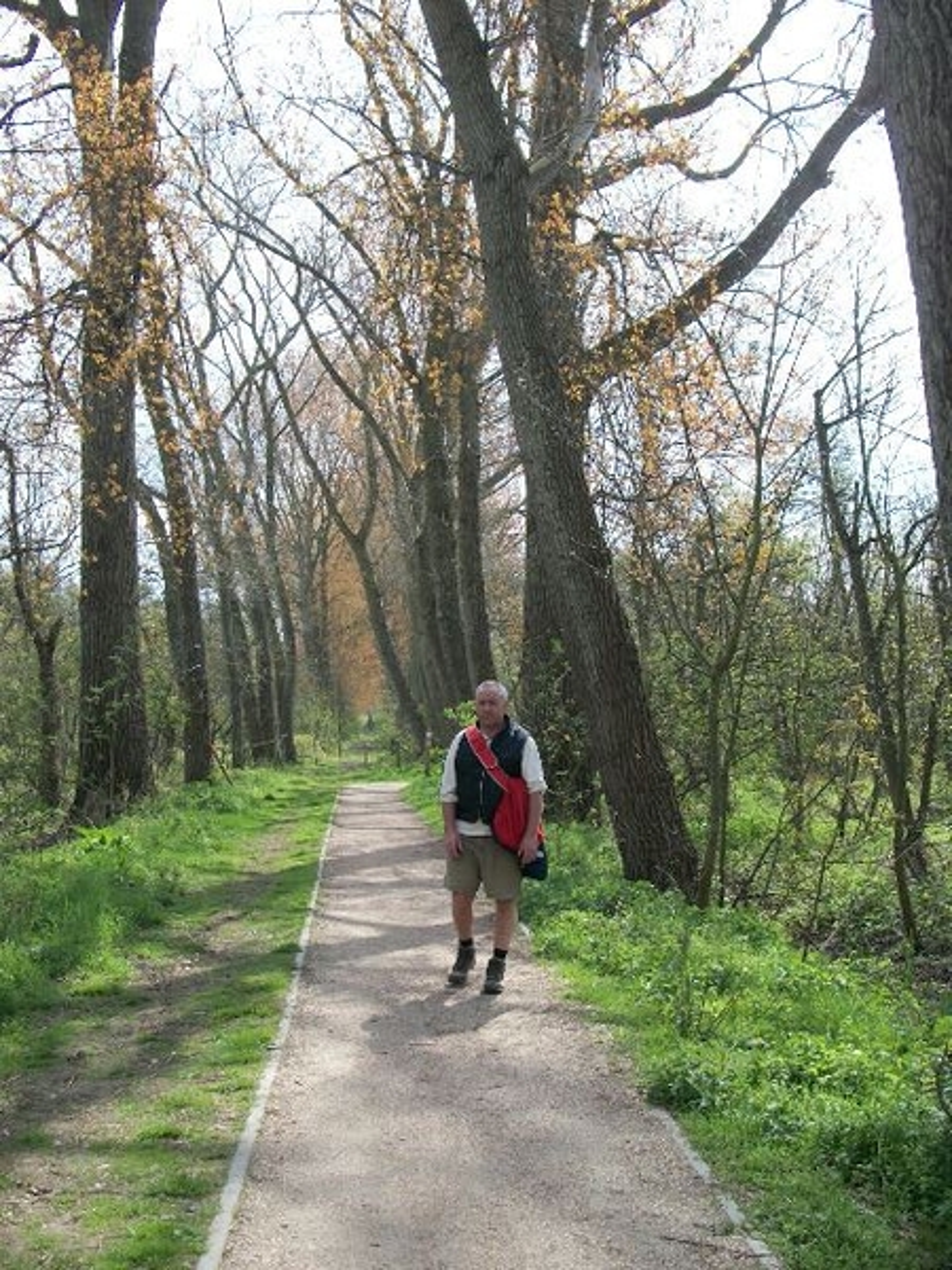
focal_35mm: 40
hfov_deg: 36.0
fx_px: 1467
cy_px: 635
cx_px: 476
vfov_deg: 46.8
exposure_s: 1/60
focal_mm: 7.1
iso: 80
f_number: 9.9
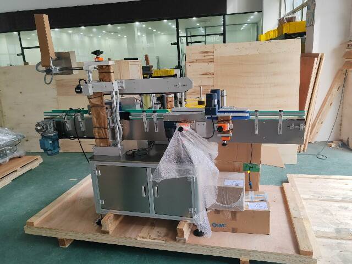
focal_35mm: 27
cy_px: 132
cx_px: 176
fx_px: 275
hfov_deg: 65.3
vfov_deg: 51.4
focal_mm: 6.12
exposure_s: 1/100
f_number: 1.9
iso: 126
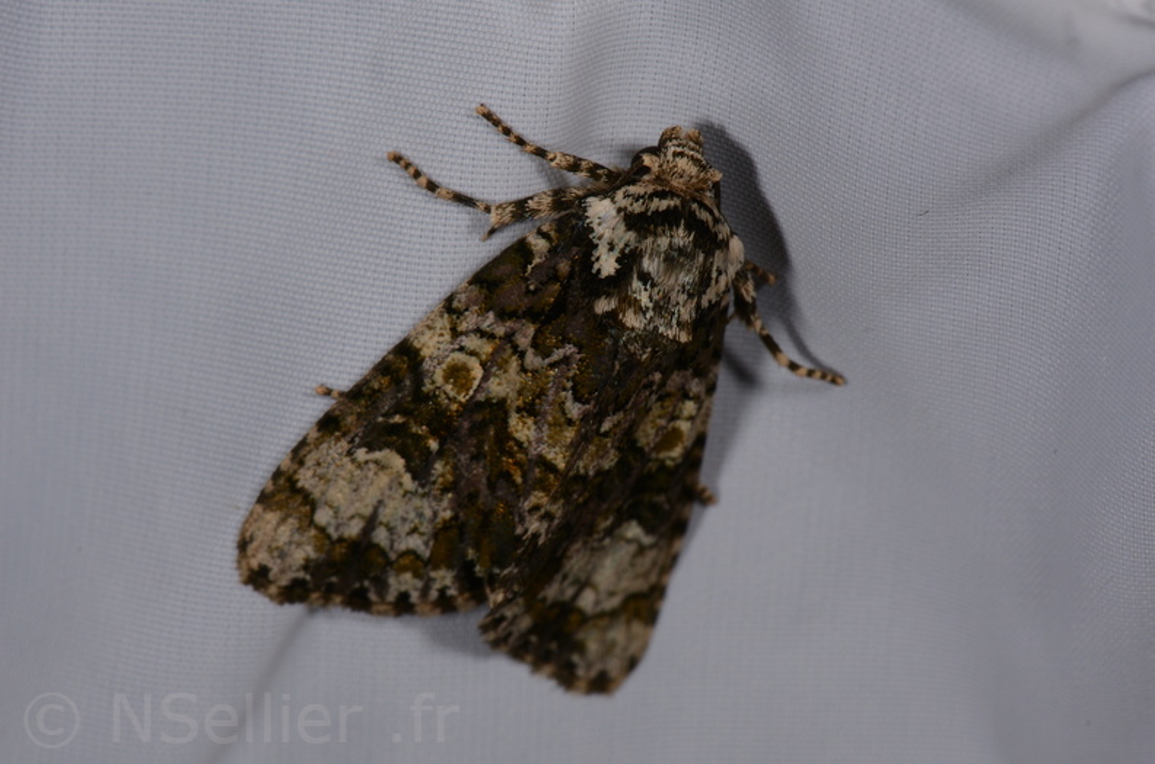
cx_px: 578
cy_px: 382
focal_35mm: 128
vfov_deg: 10.7
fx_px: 4081
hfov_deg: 16.1
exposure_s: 1/60
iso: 100
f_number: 22
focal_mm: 85
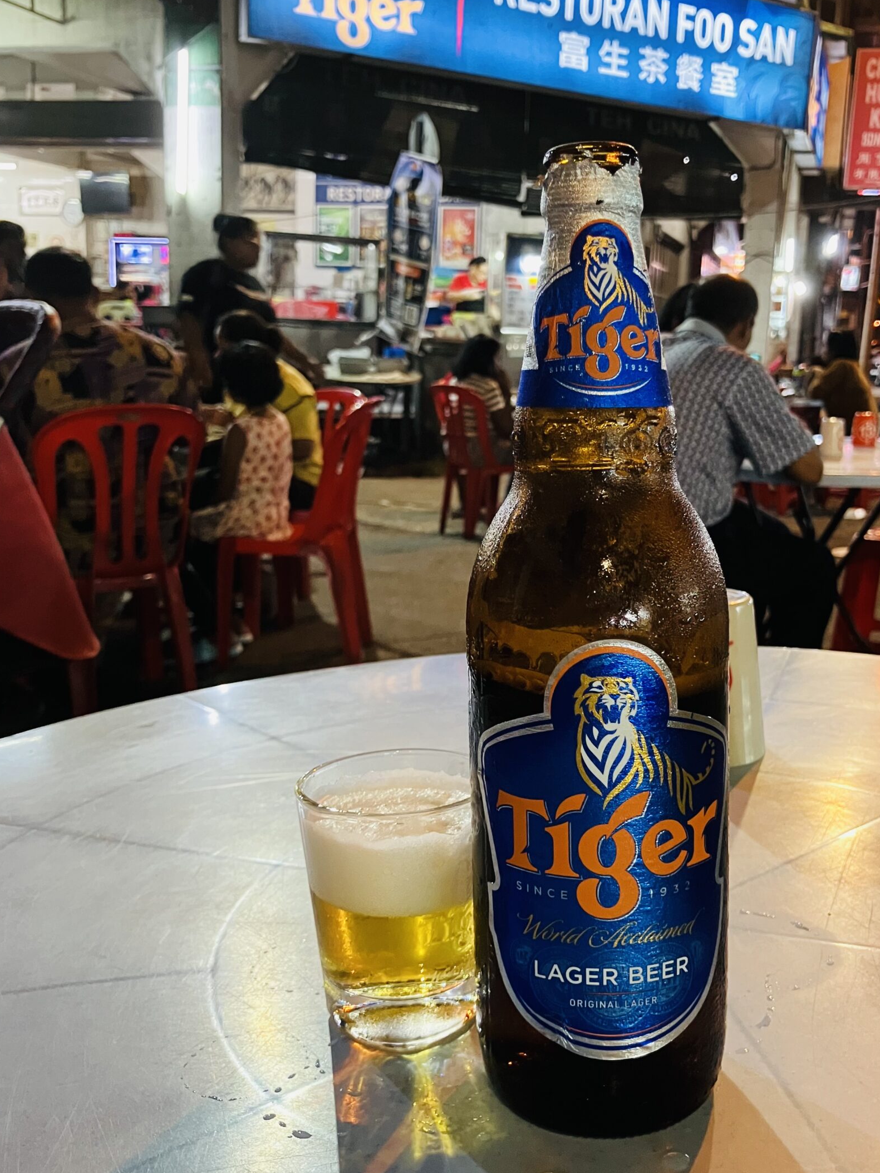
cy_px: 580
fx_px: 1152
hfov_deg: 41.6
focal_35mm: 34
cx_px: 518
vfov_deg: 54.0
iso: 250
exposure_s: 1/33
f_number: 1.8
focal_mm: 3.99
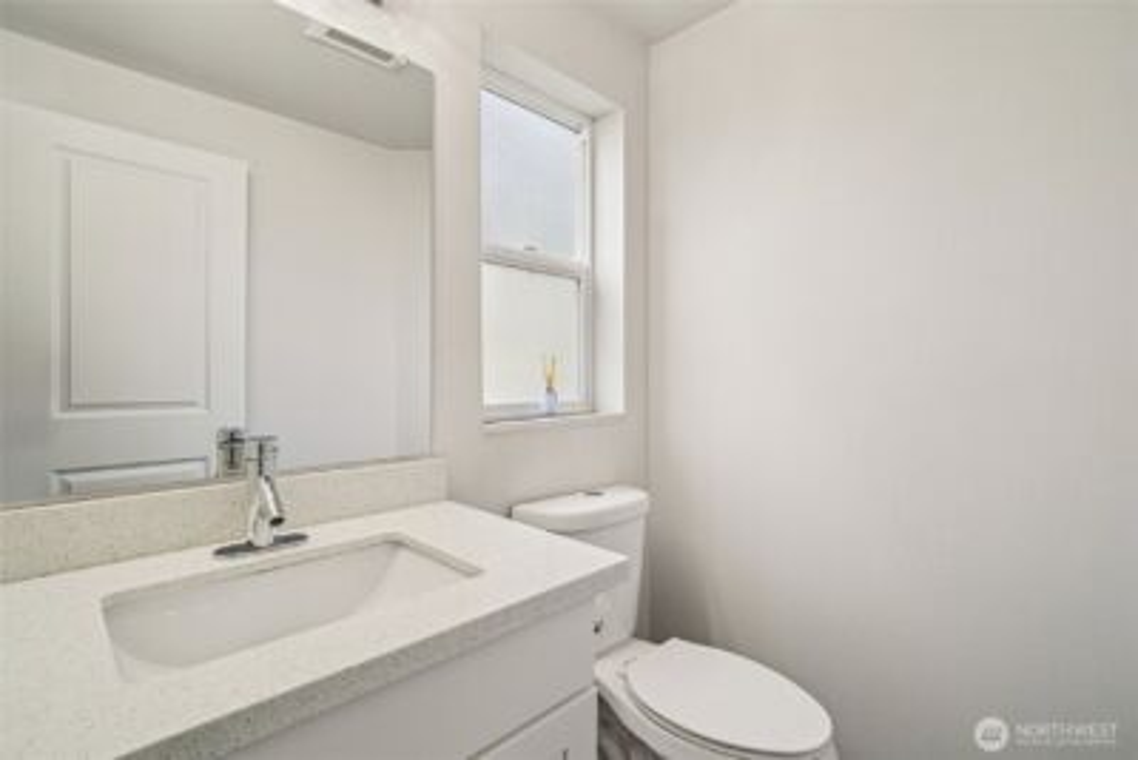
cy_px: 380
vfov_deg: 73.8
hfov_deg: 96.7
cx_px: 569
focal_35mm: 16
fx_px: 506
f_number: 8
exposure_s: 1/160
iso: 1600
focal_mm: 16
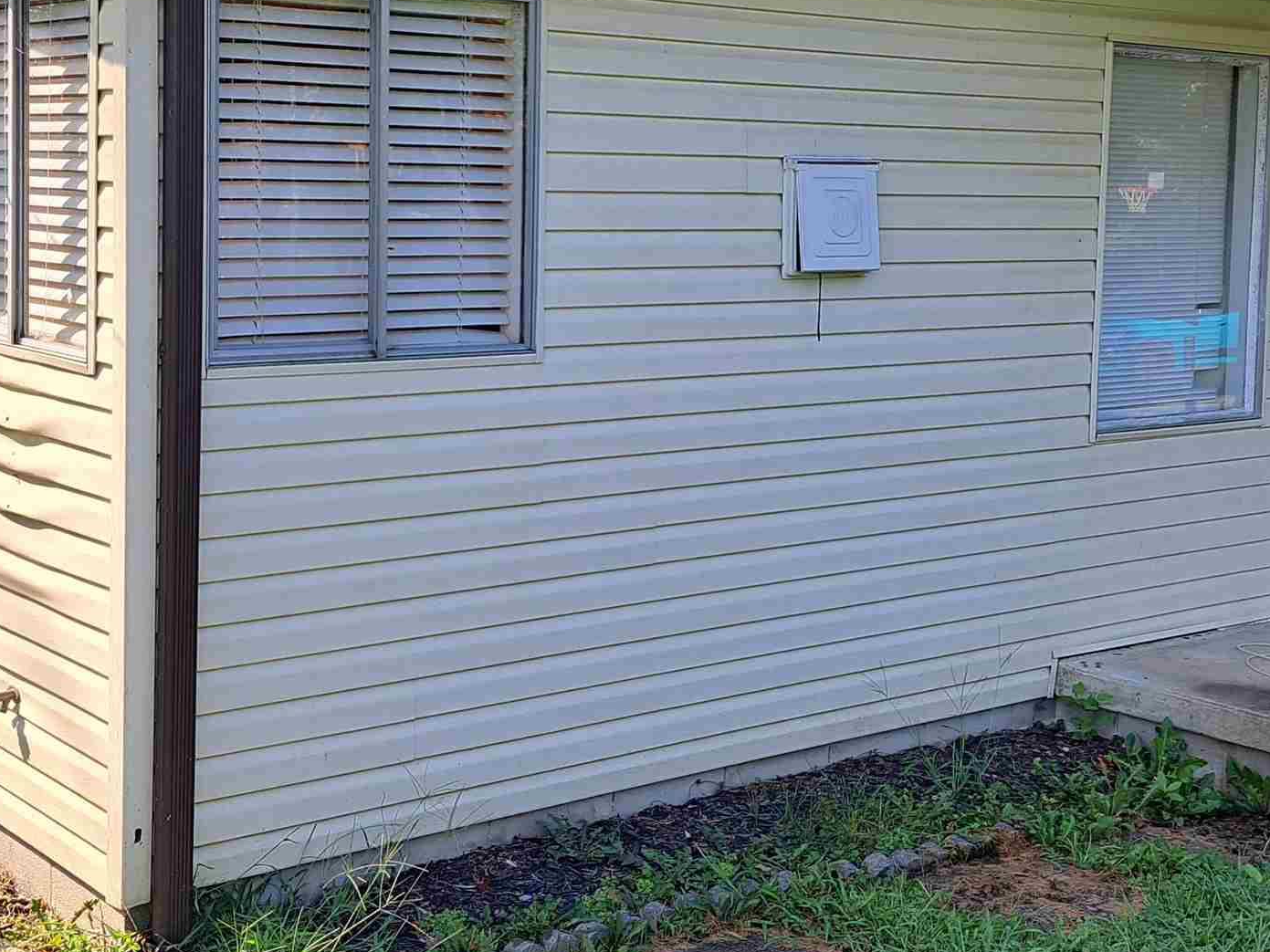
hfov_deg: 36.2
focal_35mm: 53
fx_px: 1944
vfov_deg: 27.2
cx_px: 645
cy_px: 264
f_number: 1.8
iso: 50
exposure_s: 1/649
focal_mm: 5.23
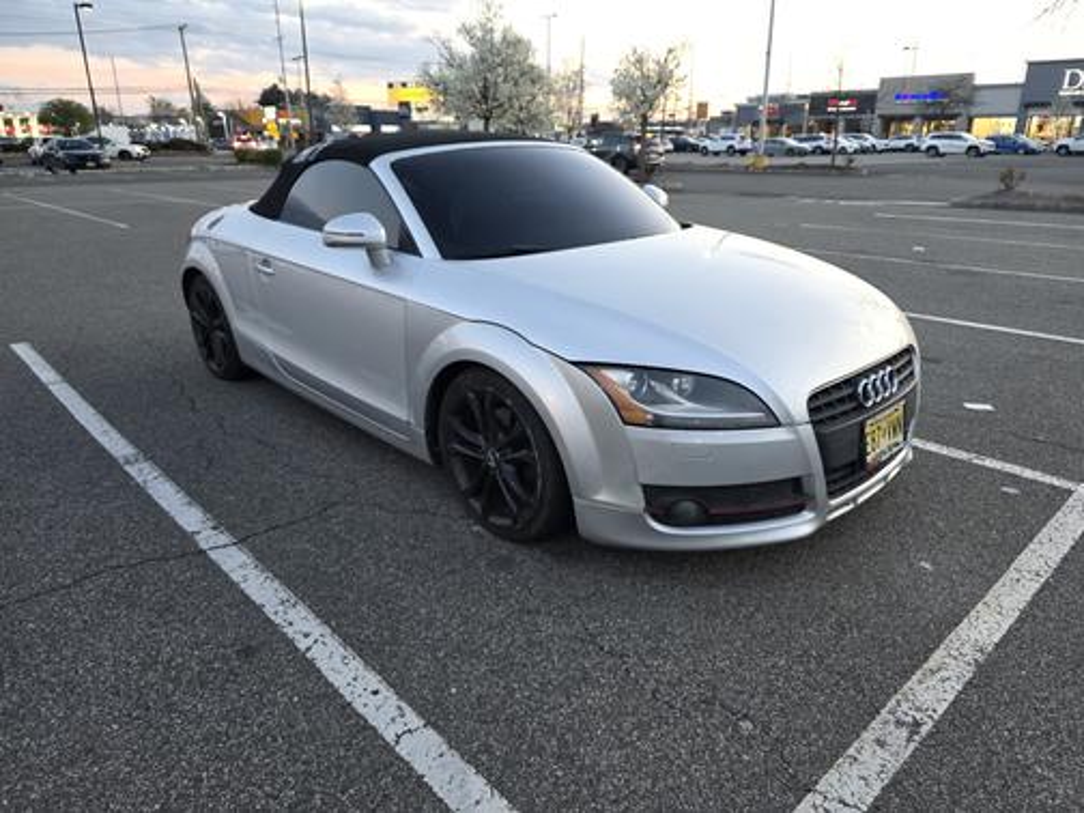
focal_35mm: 23
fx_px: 720
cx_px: 542
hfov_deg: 73.9
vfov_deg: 58.9
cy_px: 406
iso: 250
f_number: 1.7
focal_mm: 6.3
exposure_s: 1/120
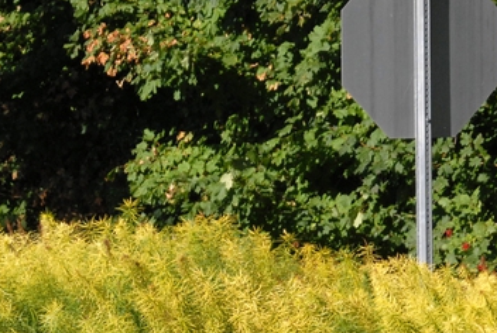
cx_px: 145
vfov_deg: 4.0
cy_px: 396
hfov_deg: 6.0
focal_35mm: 340
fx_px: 4702
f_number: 10
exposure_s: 1/350
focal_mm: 78
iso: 400
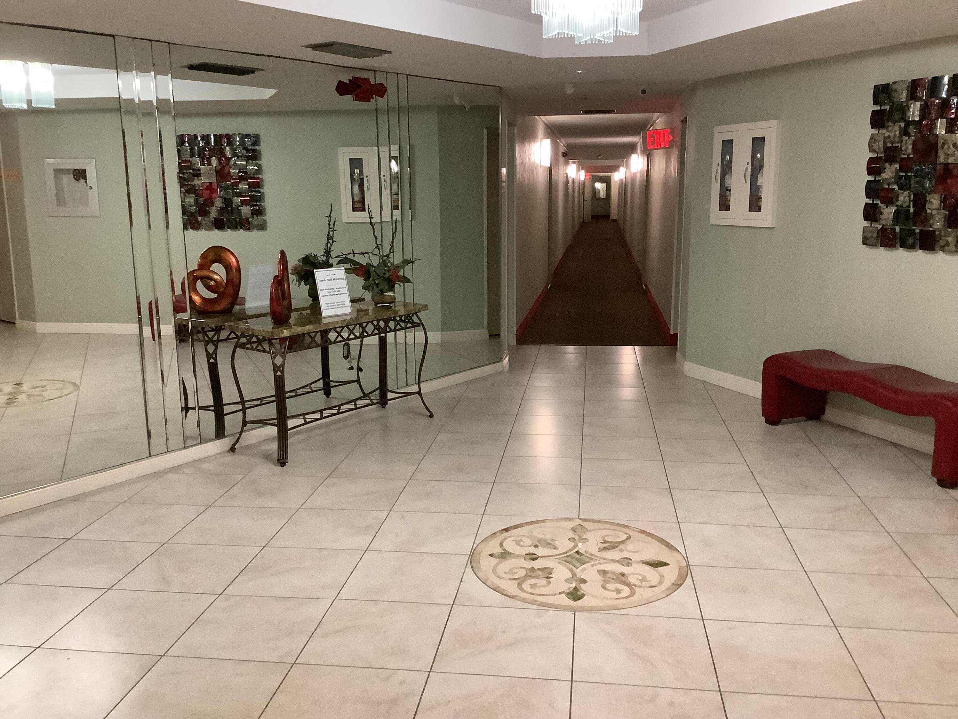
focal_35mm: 31
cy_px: 360
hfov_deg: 58.4
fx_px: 858
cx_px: 479
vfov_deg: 45.4
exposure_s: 1/40
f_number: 2.4
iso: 400
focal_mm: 3.3
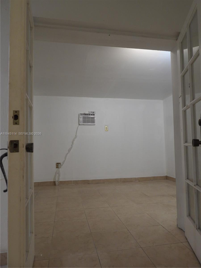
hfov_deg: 56.8
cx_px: 100
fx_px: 186
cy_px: 134
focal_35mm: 24
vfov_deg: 71.6
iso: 180
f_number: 2.8
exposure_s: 1/30
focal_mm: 4.3
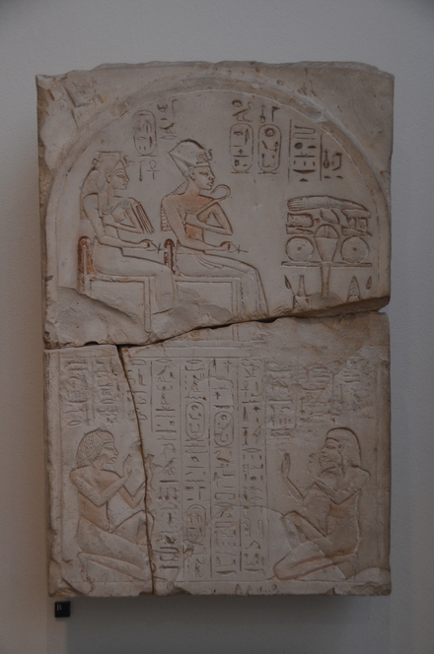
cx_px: 217
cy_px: 327
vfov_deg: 33.5
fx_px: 1089
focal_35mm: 60
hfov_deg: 22.5
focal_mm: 40
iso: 1000
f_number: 4.5
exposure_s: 1/80
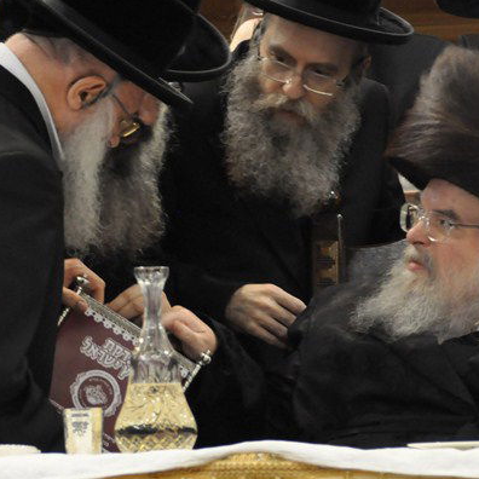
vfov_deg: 3.5
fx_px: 7937
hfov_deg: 3.5
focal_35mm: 507
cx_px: 223
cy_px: 242
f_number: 5.6
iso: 2000
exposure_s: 1/50
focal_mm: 175
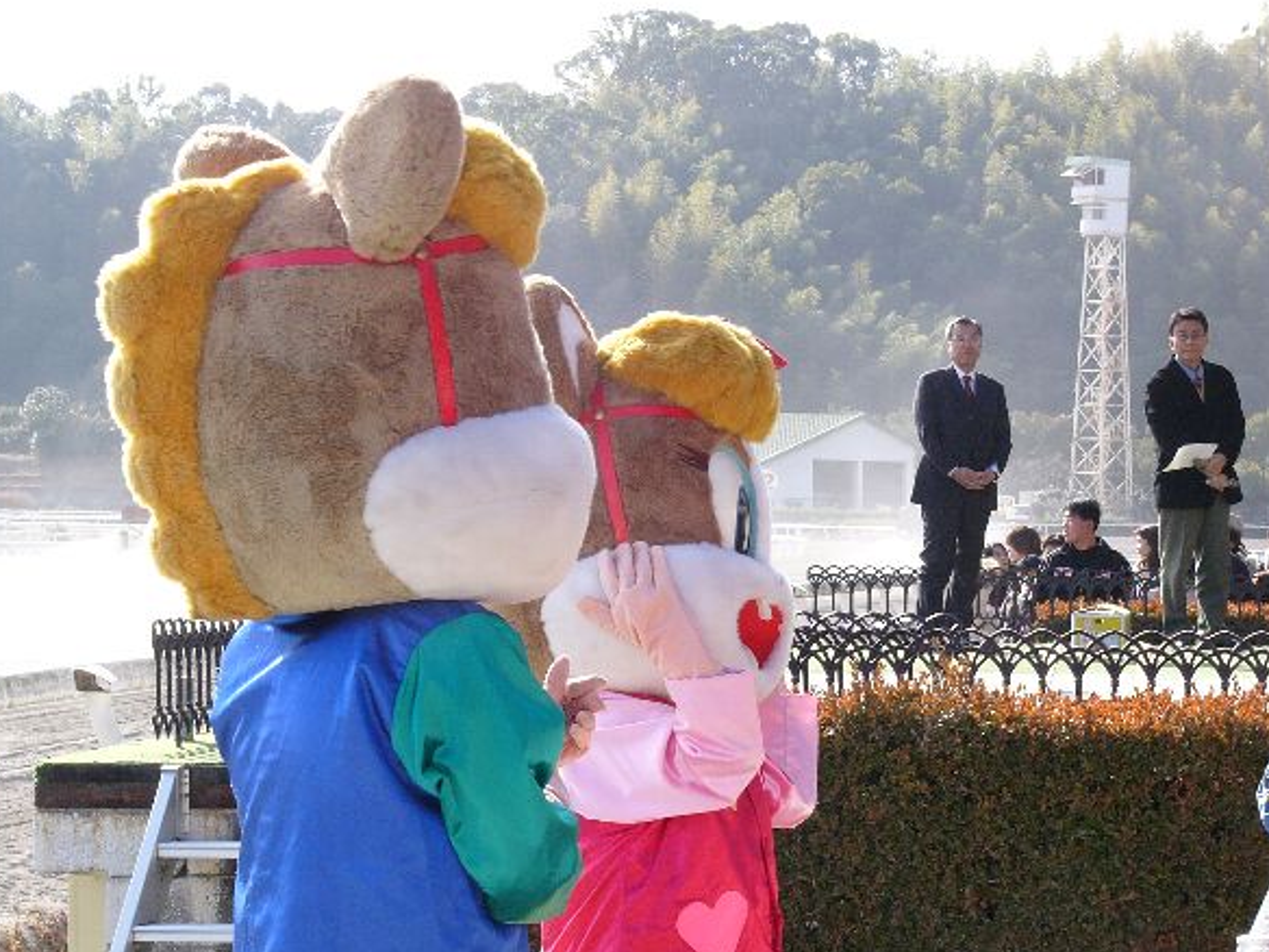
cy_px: 472
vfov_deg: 12.9
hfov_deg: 17.1
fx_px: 4216
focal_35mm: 115
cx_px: 598
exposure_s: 1/200
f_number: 4
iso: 100
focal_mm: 17.4
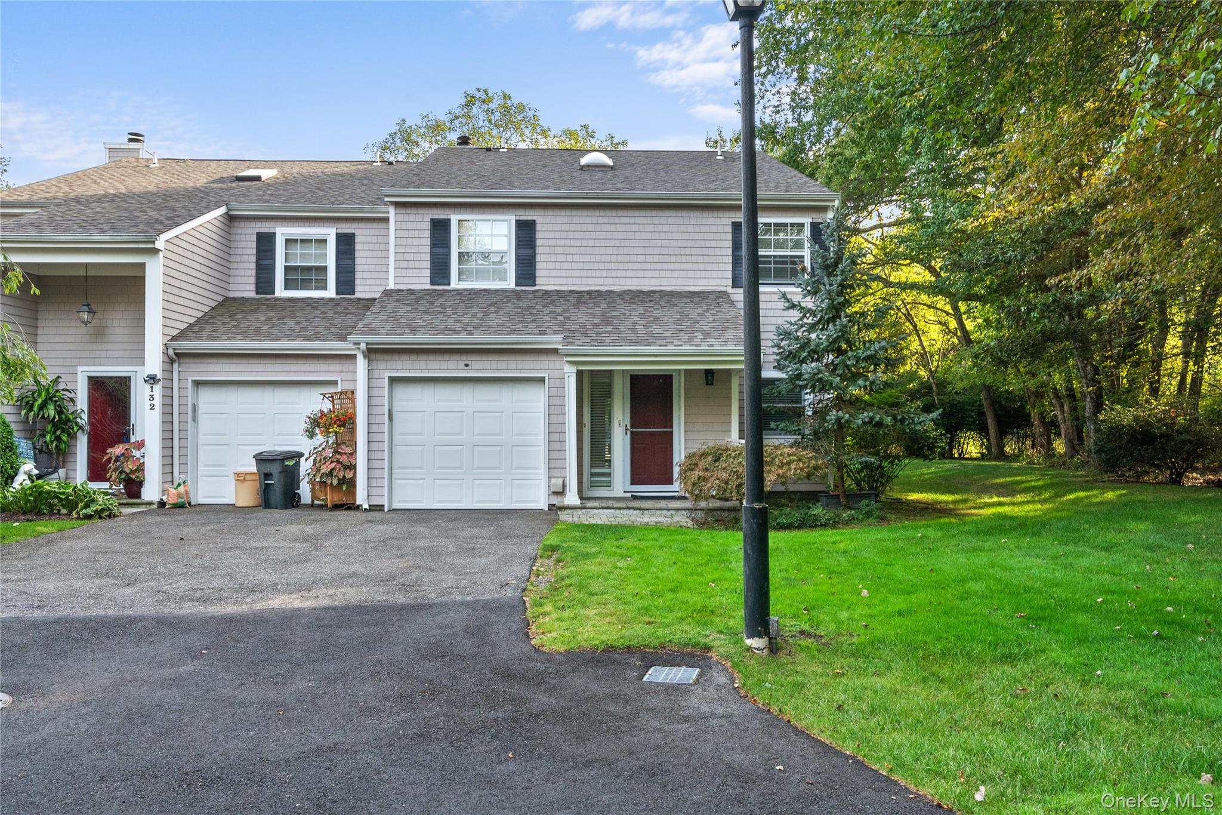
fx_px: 848
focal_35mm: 25
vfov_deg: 51.3
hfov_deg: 71.5
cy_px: 408
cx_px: 611
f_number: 9
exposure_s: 1/60
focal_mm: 17
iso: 500
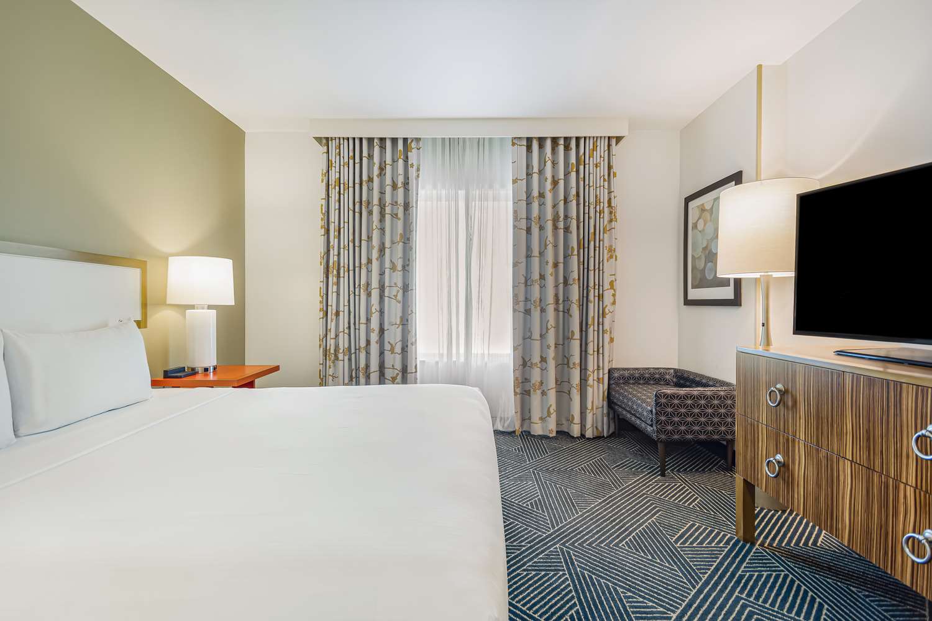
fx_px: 447
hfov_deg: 92.4
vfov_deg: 69.7
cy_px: 310
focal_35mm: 17
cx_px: 466
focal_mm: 11.5
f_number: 7.1
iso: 250
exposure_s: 1/6
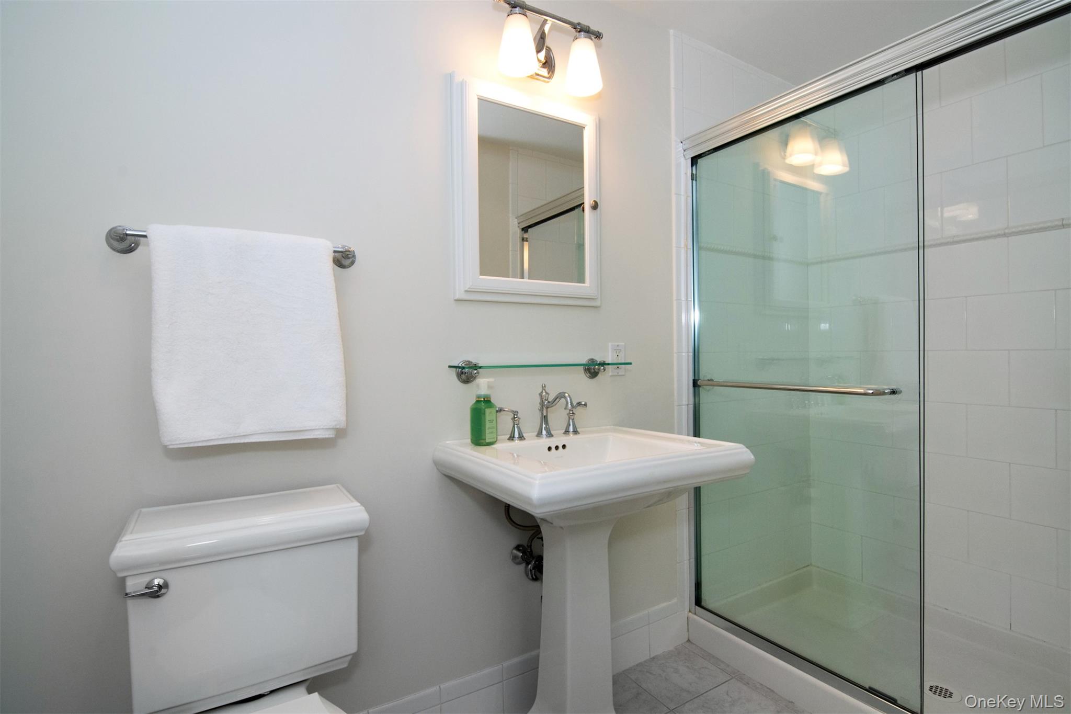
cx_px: 536
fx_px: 491
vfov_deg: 72.0
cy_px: 357
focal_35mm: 16
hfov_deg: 95.0
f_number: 11
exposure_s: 1/100
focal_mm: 11
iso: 640
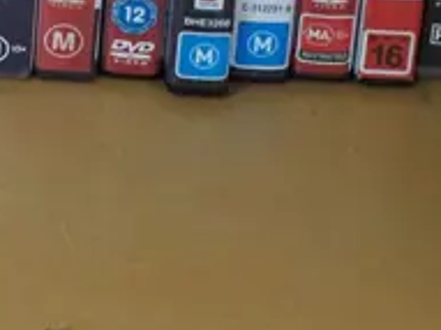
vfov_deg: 6.6
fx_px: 2737
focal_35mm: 215
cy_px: -378
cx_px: -326
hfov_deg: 8.9
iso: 3200
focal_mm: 20
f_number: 5.6
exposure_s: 1/60
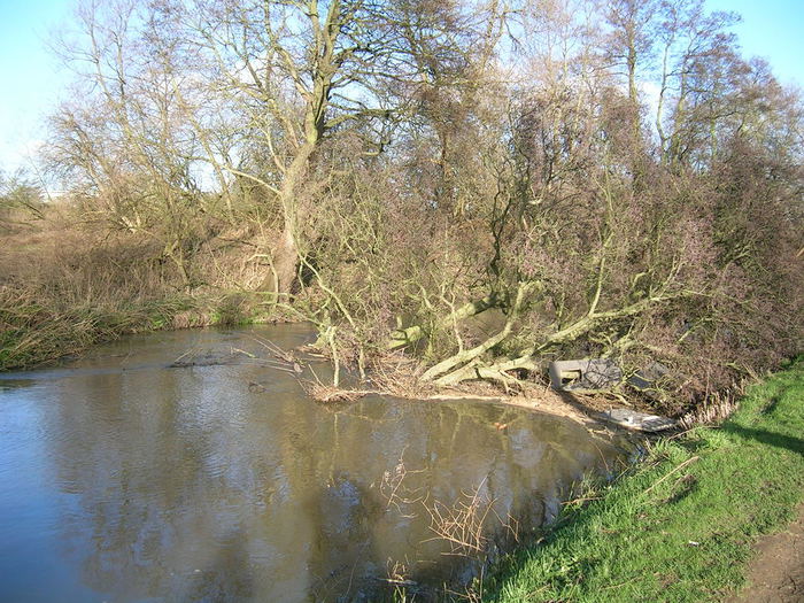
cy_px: 302
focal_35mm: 35
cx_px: 402
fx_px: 813
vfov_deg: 40.7
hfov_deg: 52.6
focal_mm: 5.4
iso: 50
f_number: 2.8
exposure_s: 1/284
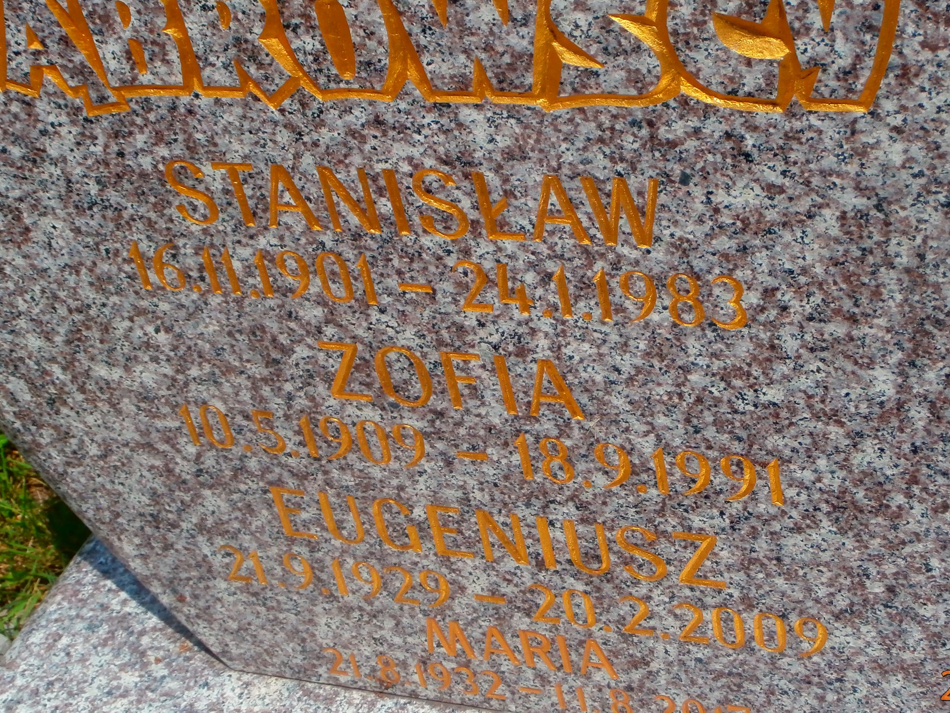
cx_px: 539
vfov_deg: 21.3
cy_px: 272
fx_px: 1894
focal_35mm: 69
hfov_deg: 28.1
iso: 100
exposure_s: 1/1000
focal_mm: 8.29
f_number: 4.2
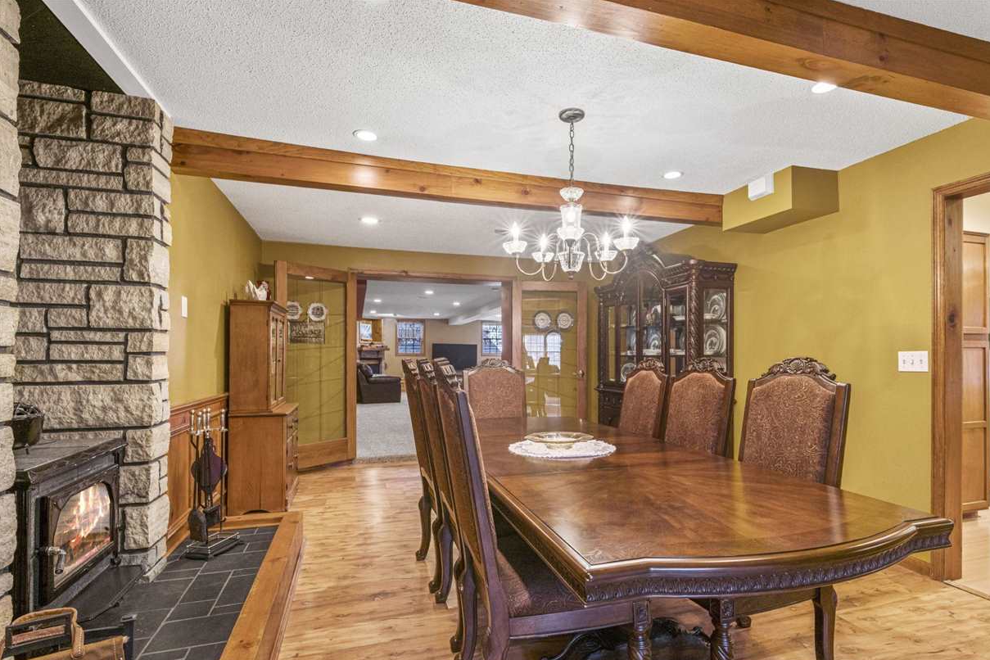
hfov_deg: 89.9
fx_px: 495
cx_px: 522
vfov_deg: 67.3
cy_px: 348
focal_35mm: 18
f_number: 8
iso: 640
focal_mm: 17
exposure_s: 1/13
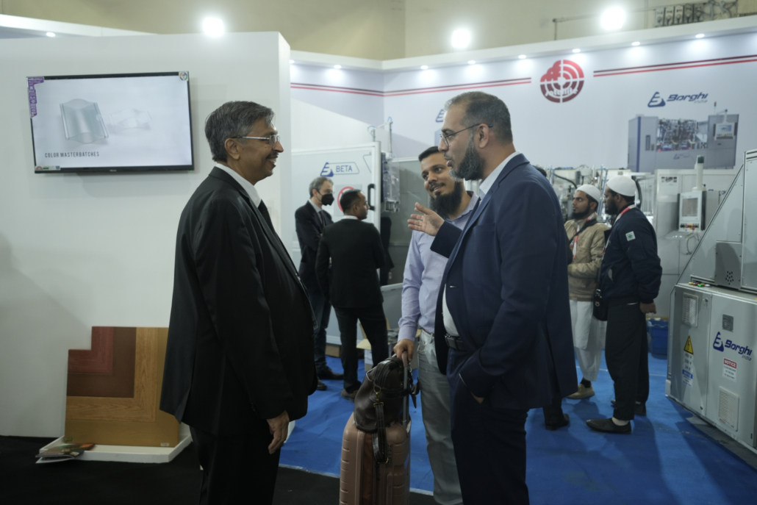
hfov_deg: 67.4
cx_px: 378
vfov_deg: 47.9
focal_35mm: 27
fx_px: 568
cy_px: 252
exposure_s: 1/200
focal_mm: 27
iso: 640
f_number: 2.8
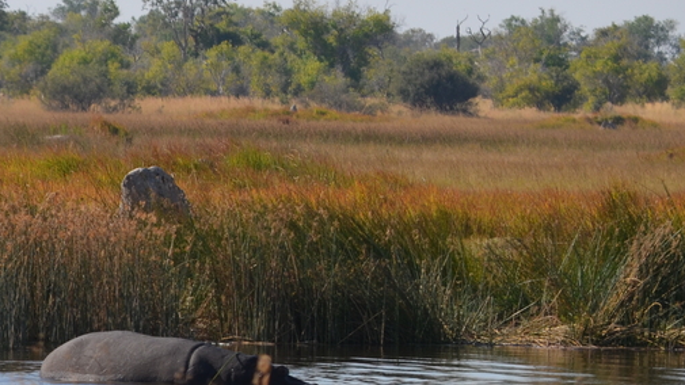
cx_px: -171
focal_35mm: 655
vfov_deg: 1.9
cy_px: 304
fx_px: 11902
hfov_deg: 3.3
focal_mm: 165
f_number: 6.3
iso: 200
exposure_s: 1/640
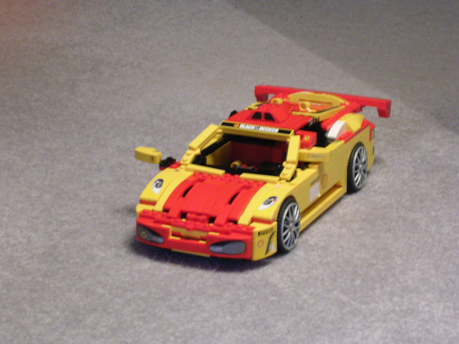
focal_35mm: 115
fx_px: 1525
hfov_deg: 17.1
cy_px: 172
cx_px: 230
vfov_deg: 12.9
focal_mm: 17.4
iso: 200
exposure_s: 1/4.2
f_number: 4.9
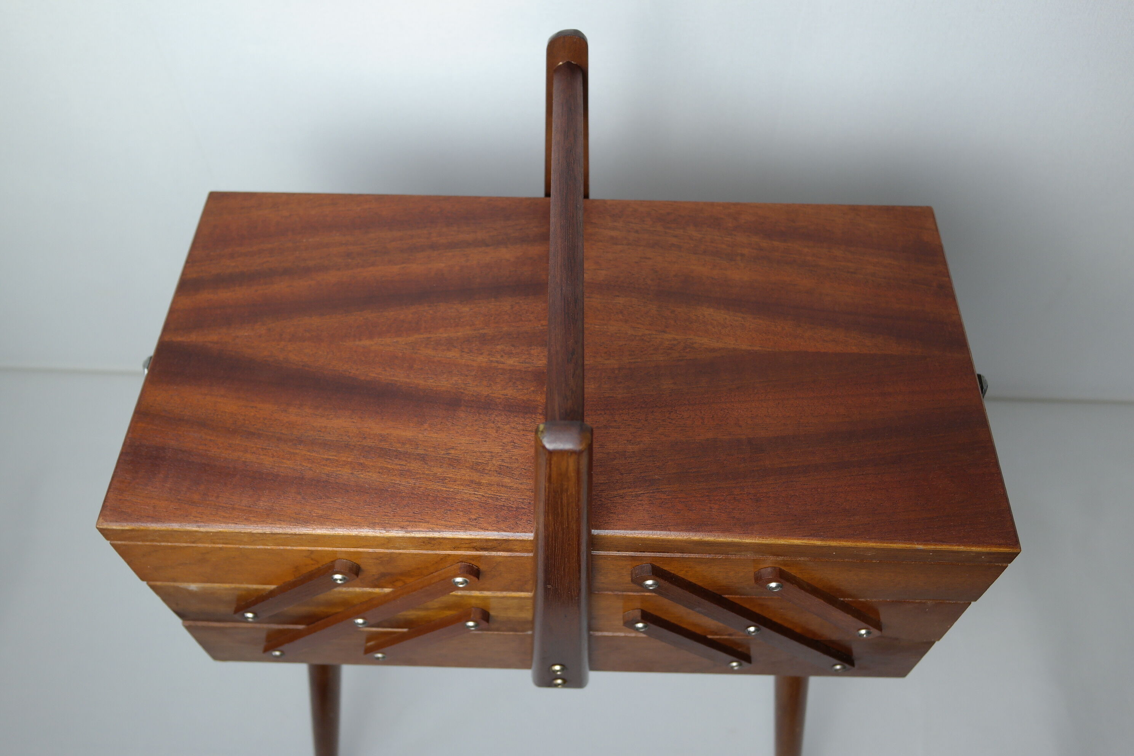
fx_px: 945
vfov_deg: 43.6
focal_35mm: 30
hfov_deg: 61.9
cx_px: 567
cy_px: 378
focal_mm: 20
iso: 200
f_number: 3.5
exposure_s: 1/40
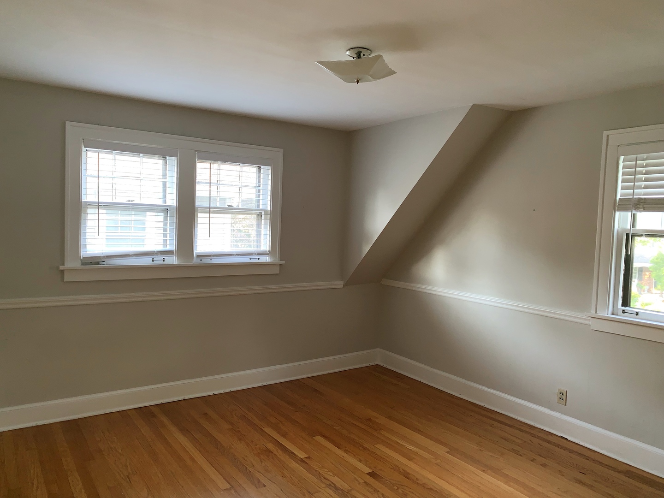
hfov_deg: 67.3
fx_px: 499
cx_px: 332
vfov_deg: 53.1
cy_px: 249
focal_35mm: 26
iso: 25
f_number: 1.8
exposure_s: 1/15
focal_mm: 4.25
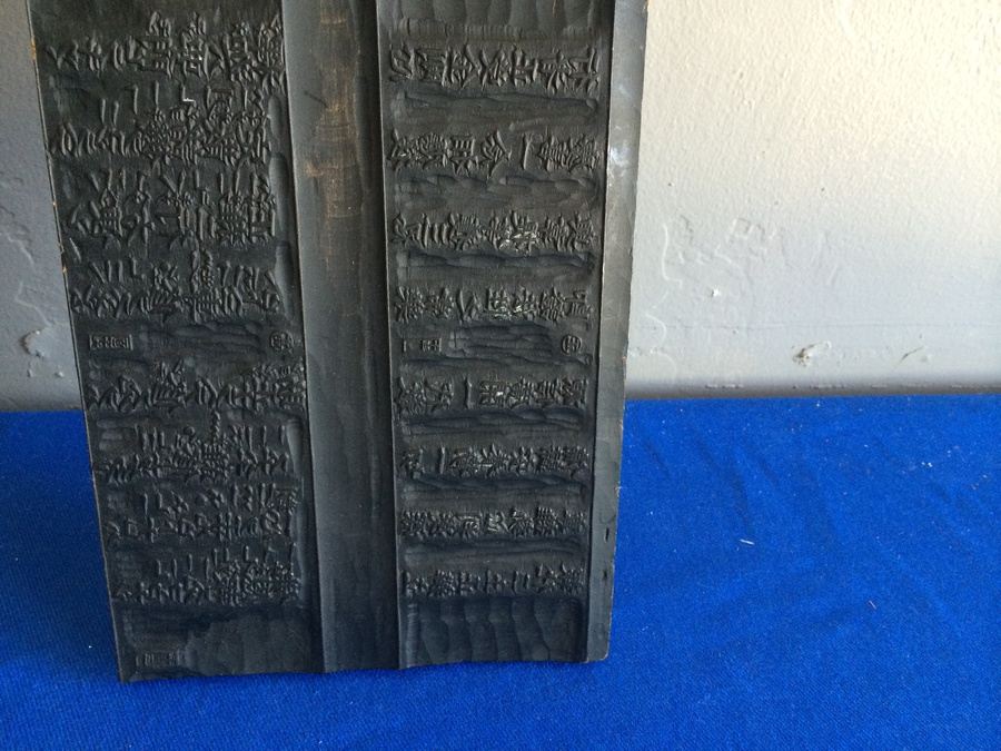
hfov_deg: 60.0
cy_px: 376
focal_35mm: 30
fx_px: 868
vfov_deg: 46.8
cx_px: 500
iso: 200
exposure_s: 1/30
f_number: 2.2
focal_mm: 4.12
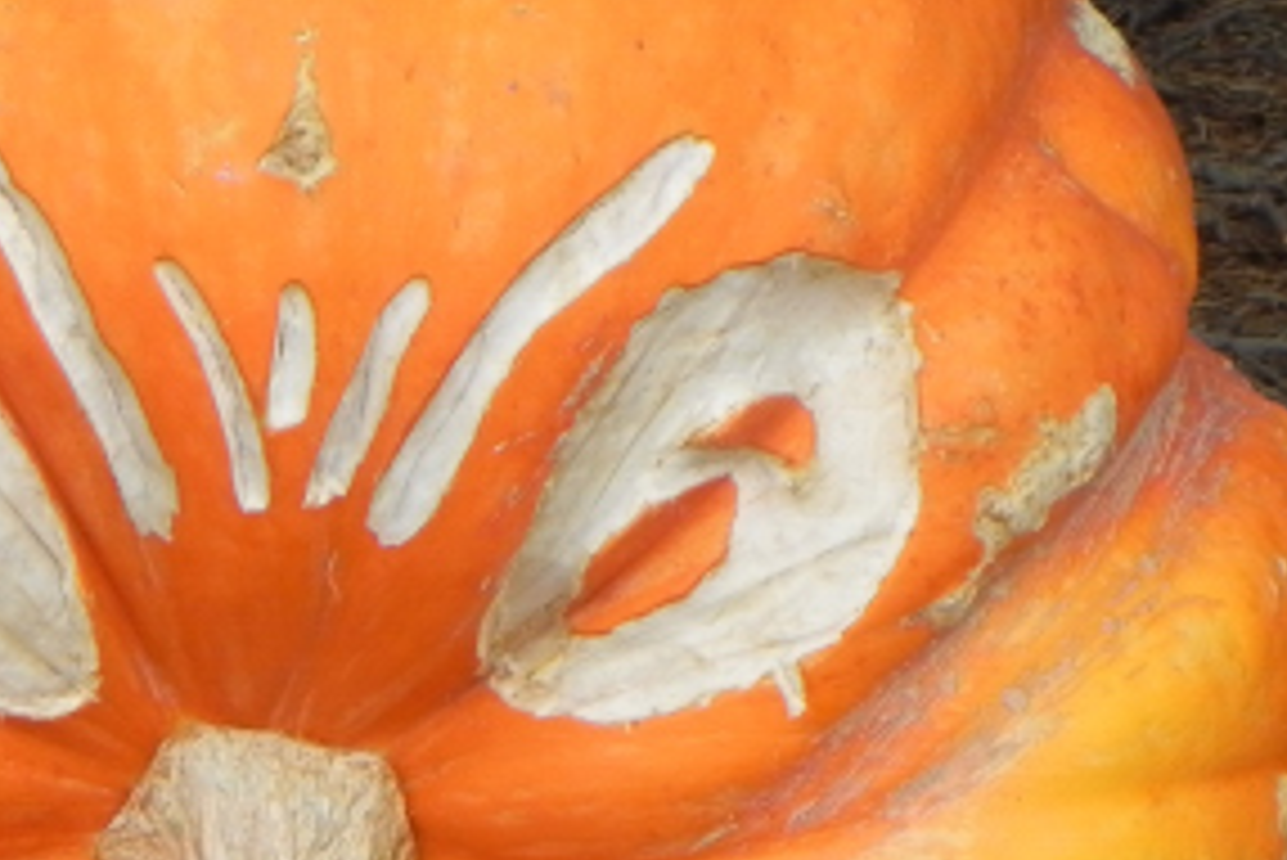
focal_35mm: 310
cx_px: 362
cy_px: 934
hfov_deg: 6.6
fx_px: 11088
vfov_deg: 4.4
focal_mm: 20.8
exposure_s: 1/235
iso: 160
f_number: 5
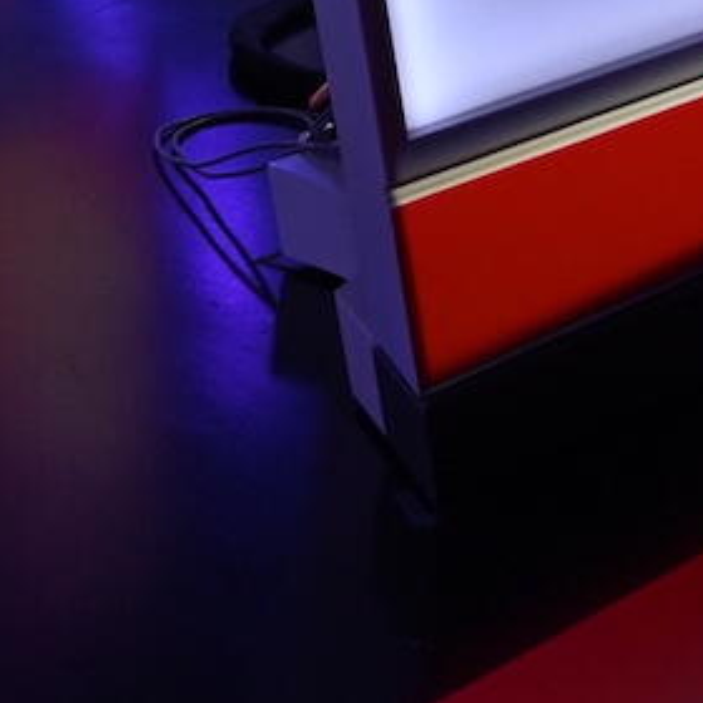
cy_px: -793
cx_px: 668
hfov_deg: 13.2
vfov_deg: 11.7
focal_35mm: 131
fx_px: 3010
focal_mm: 24
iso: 800
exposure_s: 1/125
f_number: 4
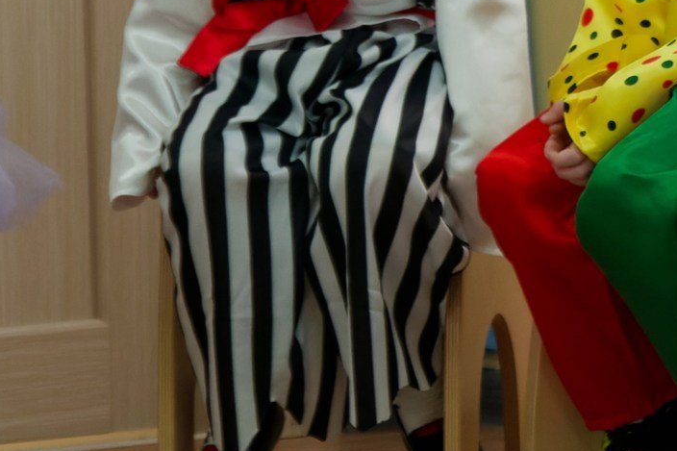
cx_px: 1212
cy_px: -17
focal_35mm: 451
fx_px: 8479
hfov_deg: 4.5
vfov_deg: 3.0
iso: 500
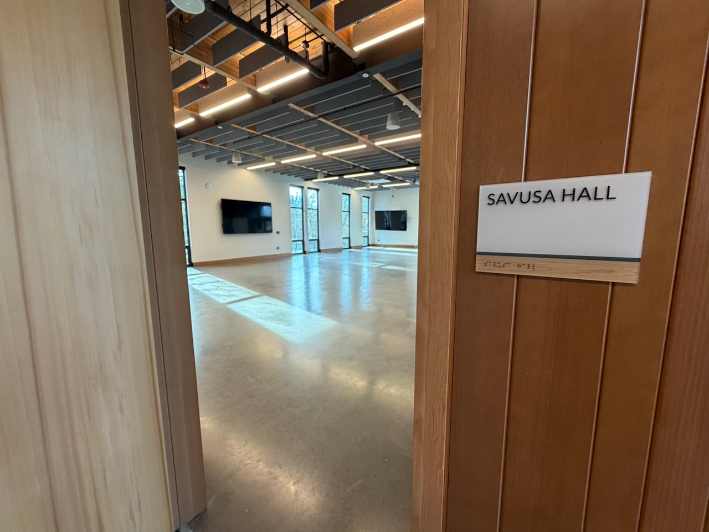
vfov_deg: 85.7
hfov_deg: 102.1
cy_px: 266
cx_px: 354
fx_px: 287
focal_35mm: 14
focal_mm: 2.22
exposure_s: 1/121
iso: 320
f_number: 2.2
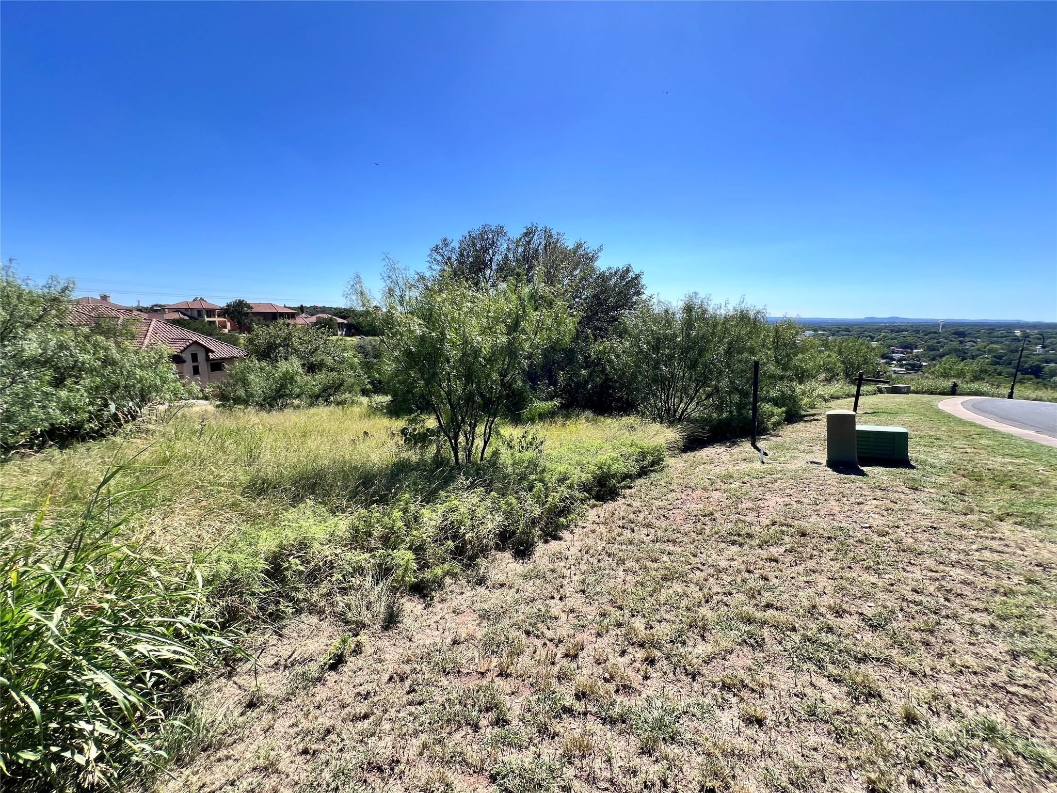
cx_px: 528
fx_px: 397
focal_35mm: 13
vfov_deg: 89.9
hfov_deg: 106.2
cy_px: 396
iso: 32
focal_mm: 1.57
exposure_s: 1/911
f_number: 1.8
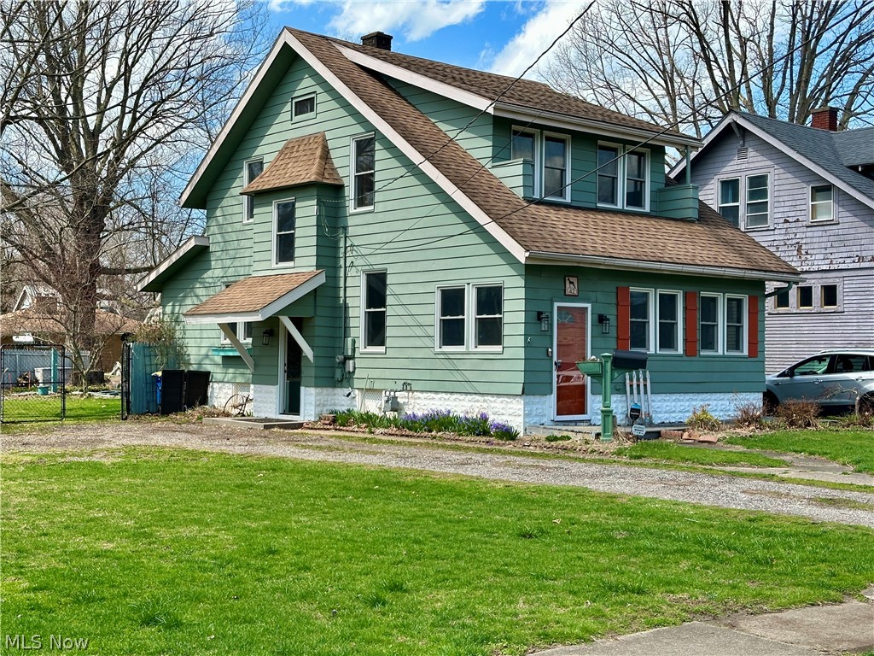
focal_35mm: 48
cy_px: 328
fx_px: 1212
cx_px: 437
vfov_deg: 30.3
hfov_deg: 39.7
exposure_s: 1/1992
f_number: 1.78
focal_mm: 6.86
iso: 64
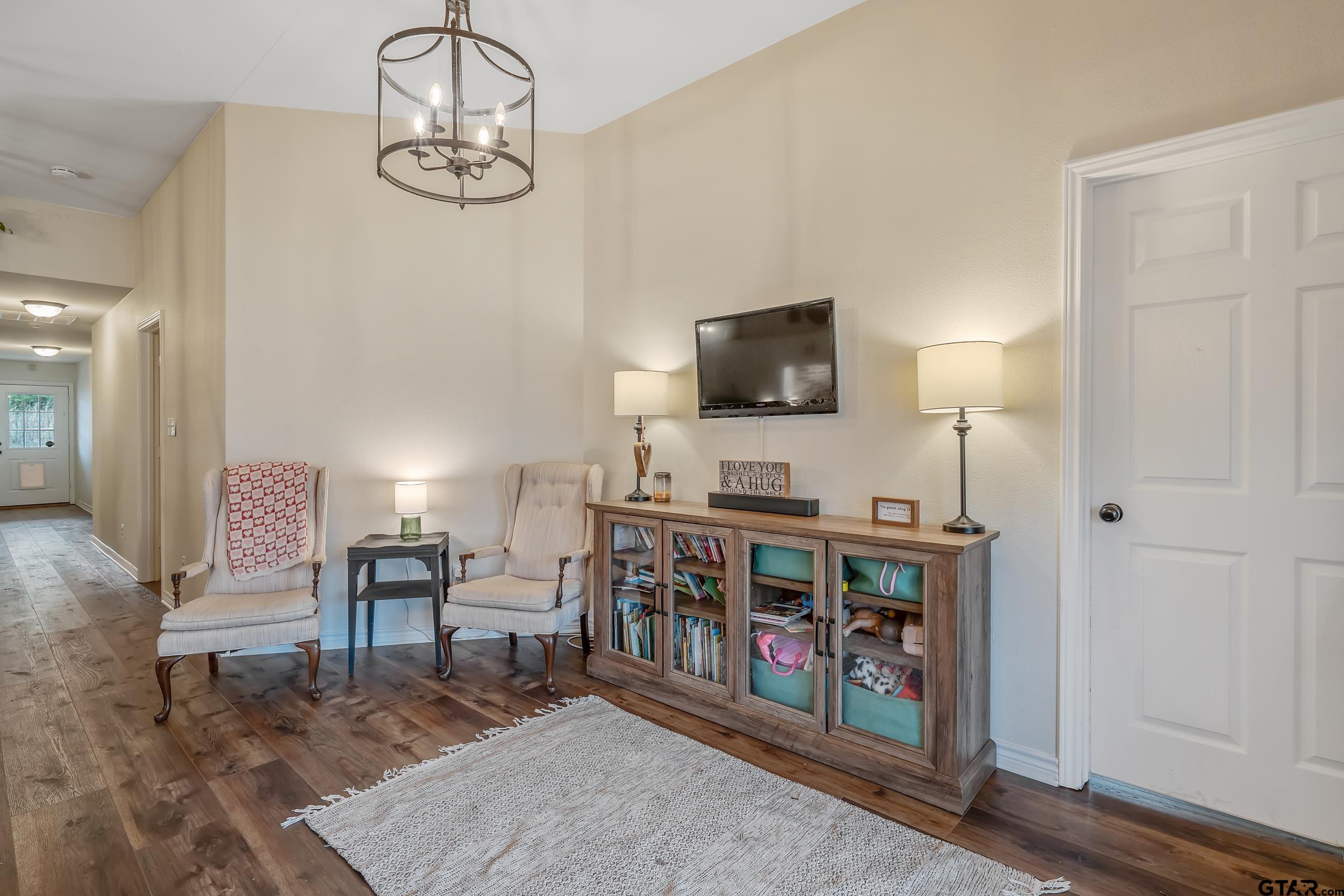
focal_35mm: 17
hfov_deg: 93.3
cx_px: 672
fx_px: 635
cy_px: 448
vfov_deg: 70.4
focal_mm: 17
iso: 800
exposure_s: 1/10
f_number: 8
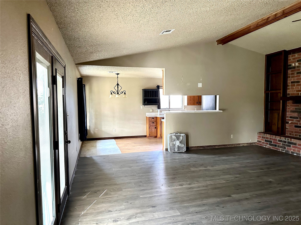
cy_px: 112
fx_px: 209
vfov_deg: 56.8
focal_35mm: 24
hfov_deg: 71.6
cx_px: 150
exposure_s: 1/60
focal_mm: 6.86
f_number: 1.78
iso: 800
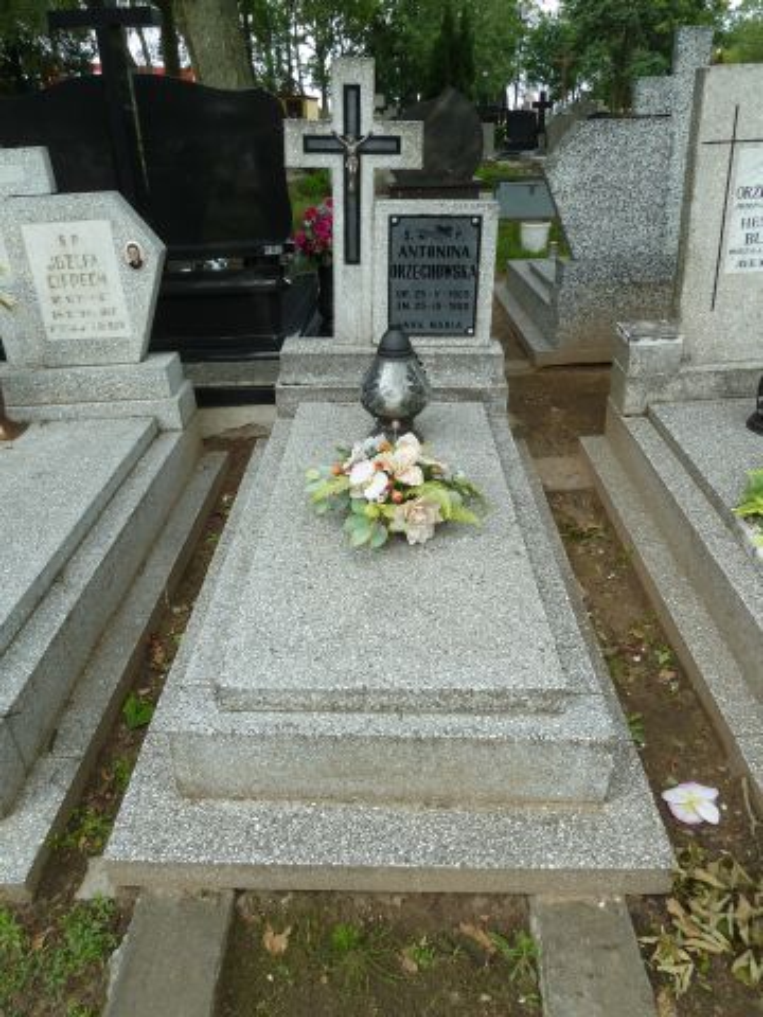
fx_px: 735
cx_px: 382
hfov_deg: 54.9
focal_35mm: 25
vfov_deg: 69.4
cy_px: 508
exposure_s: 1/125
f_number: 4
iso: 80
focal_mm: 4.1
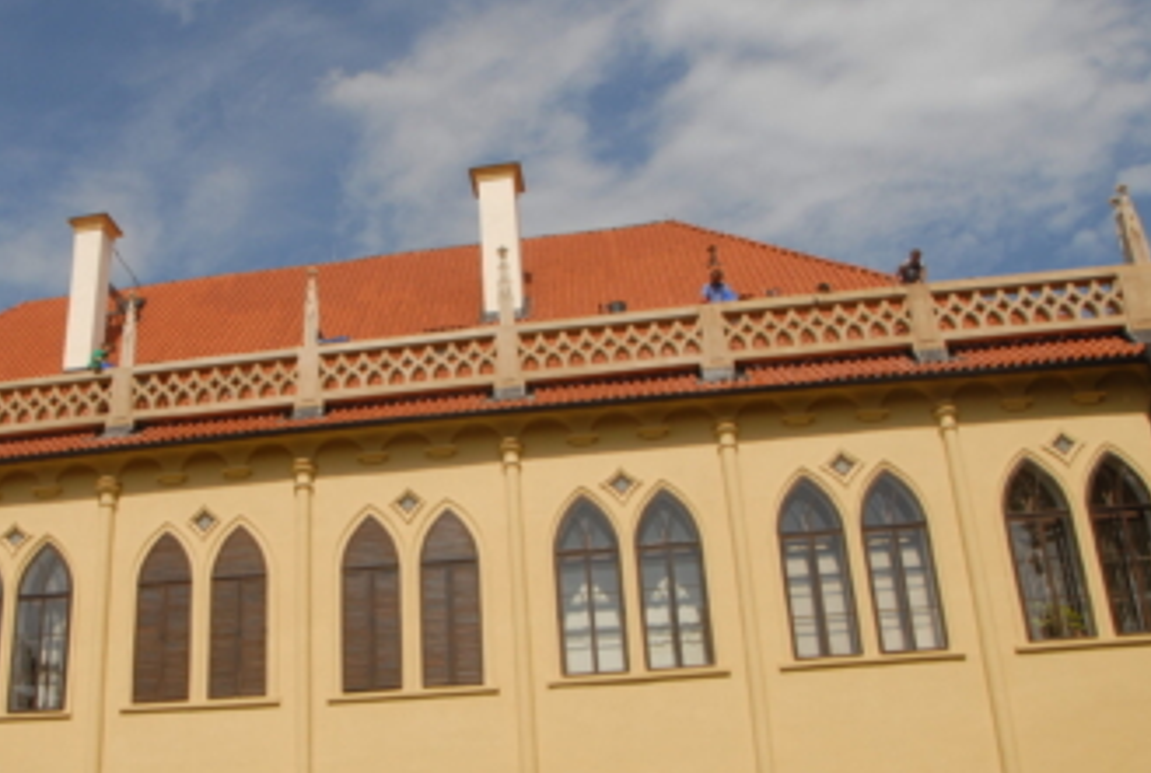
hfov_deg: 46.7
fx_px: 1314
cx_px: 409
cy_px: 414
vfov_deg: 32.8
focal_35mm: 41
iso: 200
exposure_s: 1/400
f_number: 10
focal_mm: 18
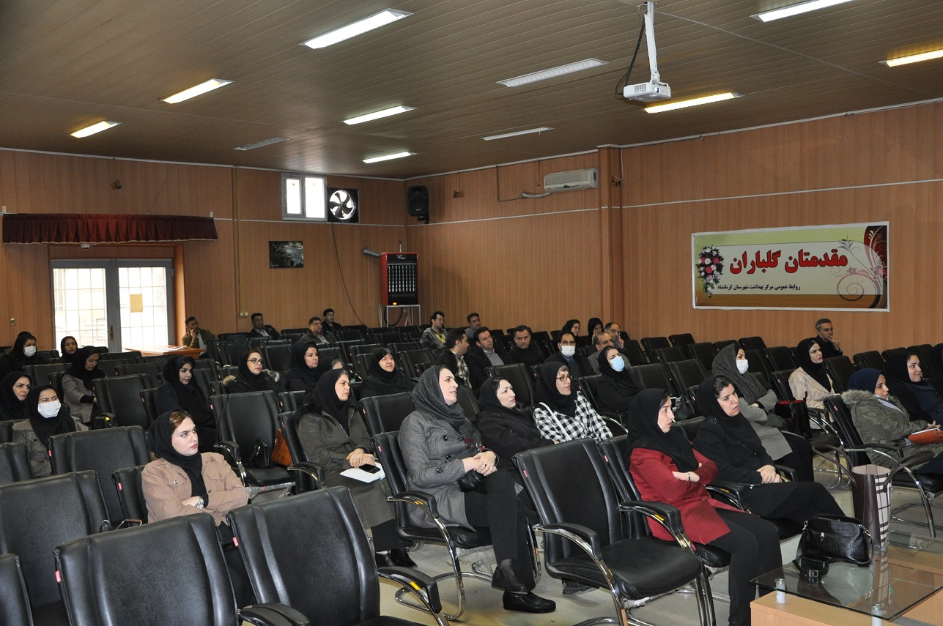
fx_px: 942
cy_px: 313
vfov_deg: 36.8
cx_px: 472
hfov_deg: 53.2
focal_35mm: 36
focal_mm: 24
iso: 800
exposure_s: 1/60
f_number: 4
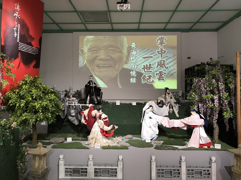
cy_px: 90
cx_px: 120
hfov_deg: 63.4
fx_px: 195
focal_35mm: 28
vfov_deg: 49.7
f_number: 1.8
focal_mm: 3.99
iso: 40
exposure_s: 1/17
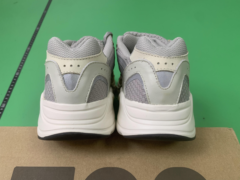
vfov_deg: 53.1
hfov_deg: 67.3
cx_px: 120
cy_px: 90
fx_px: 180
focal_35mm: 26
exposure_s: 1/60
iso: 125
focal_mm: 4.25
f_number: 1.8
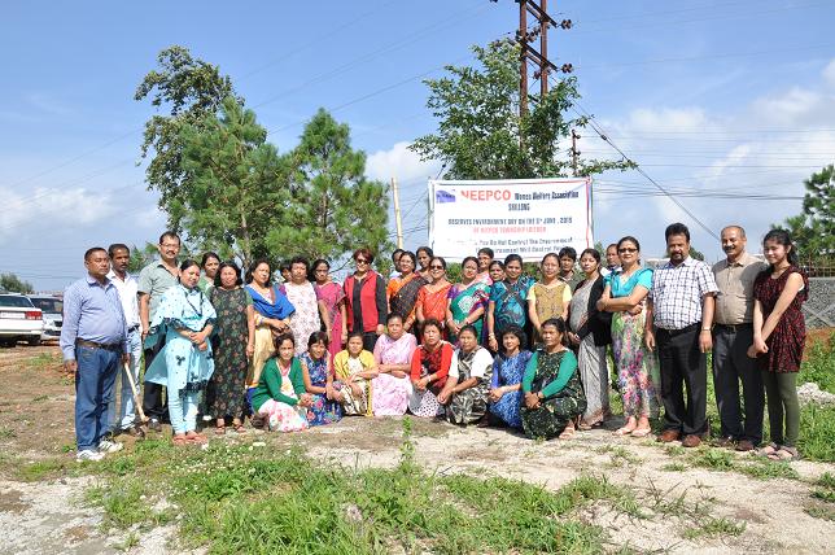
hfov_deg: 59.5
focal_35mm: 32
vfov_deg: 41.6
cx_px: 418
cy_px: 278
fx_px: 730
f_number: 9
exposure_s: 1/250
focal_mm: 21
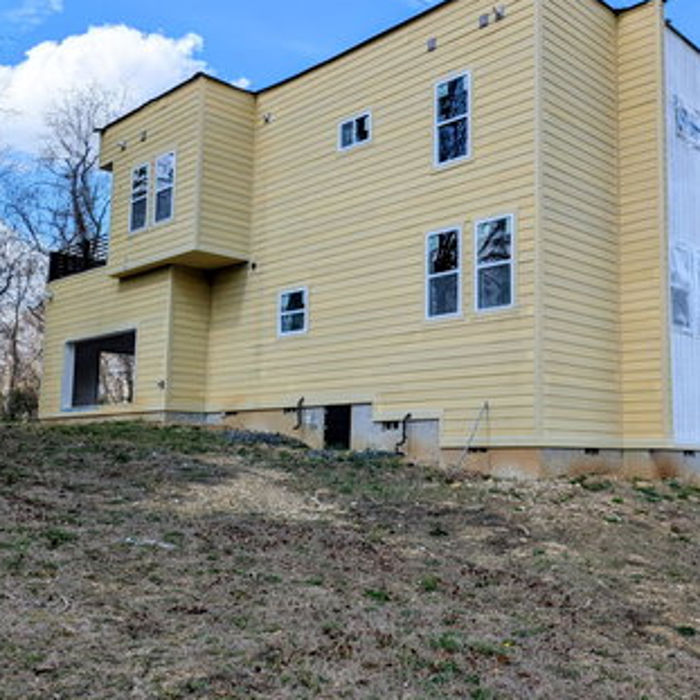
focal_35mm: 35
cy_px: 359
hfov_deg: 46.5
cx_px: 461
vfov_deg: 47.2
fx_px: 801
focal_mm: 6.9
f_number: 1.68
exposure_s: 1/1126
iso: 22
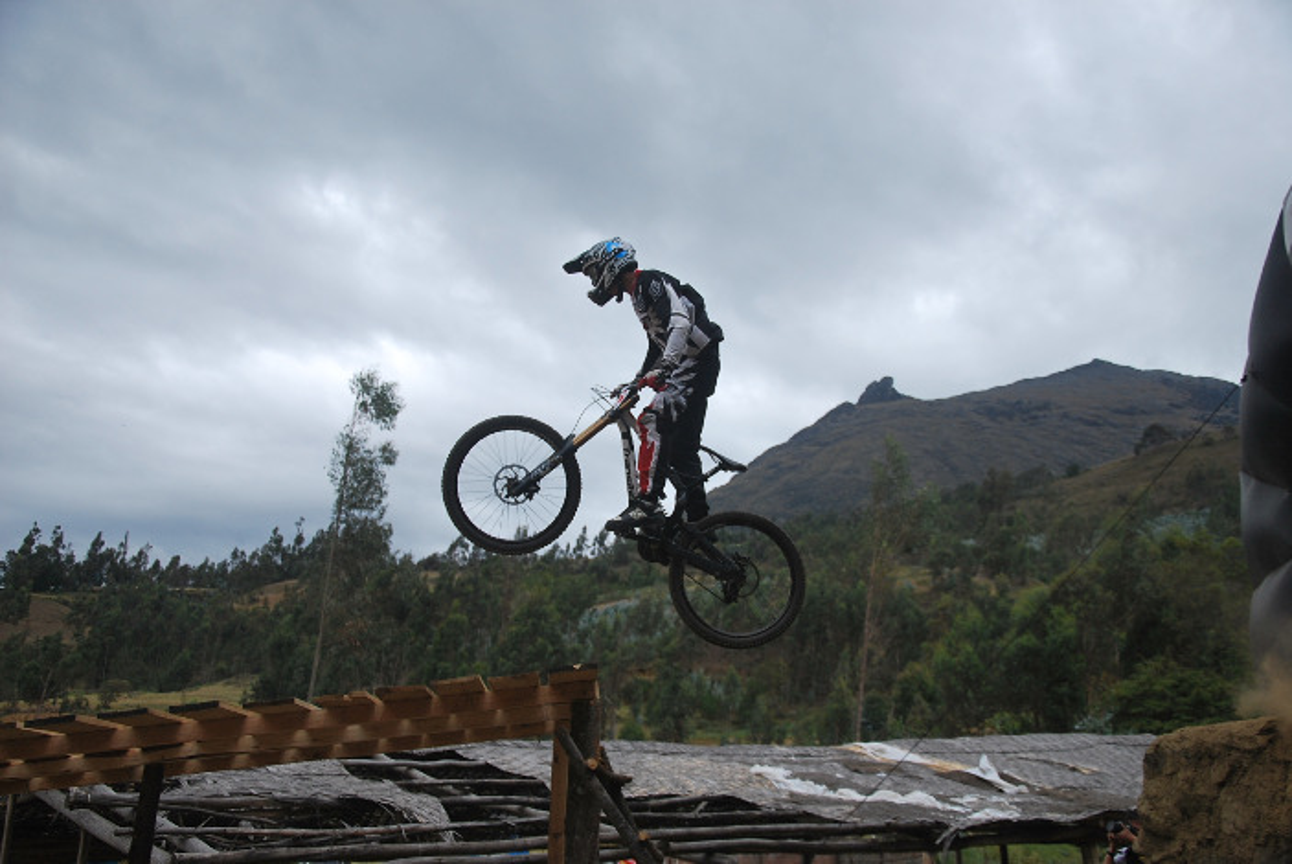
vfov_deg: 35.6
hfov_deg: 51.2
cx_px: 646
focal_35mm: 38
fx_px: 1347
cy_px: 432
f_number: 4
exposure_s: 1/1000
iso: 180
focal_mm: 25
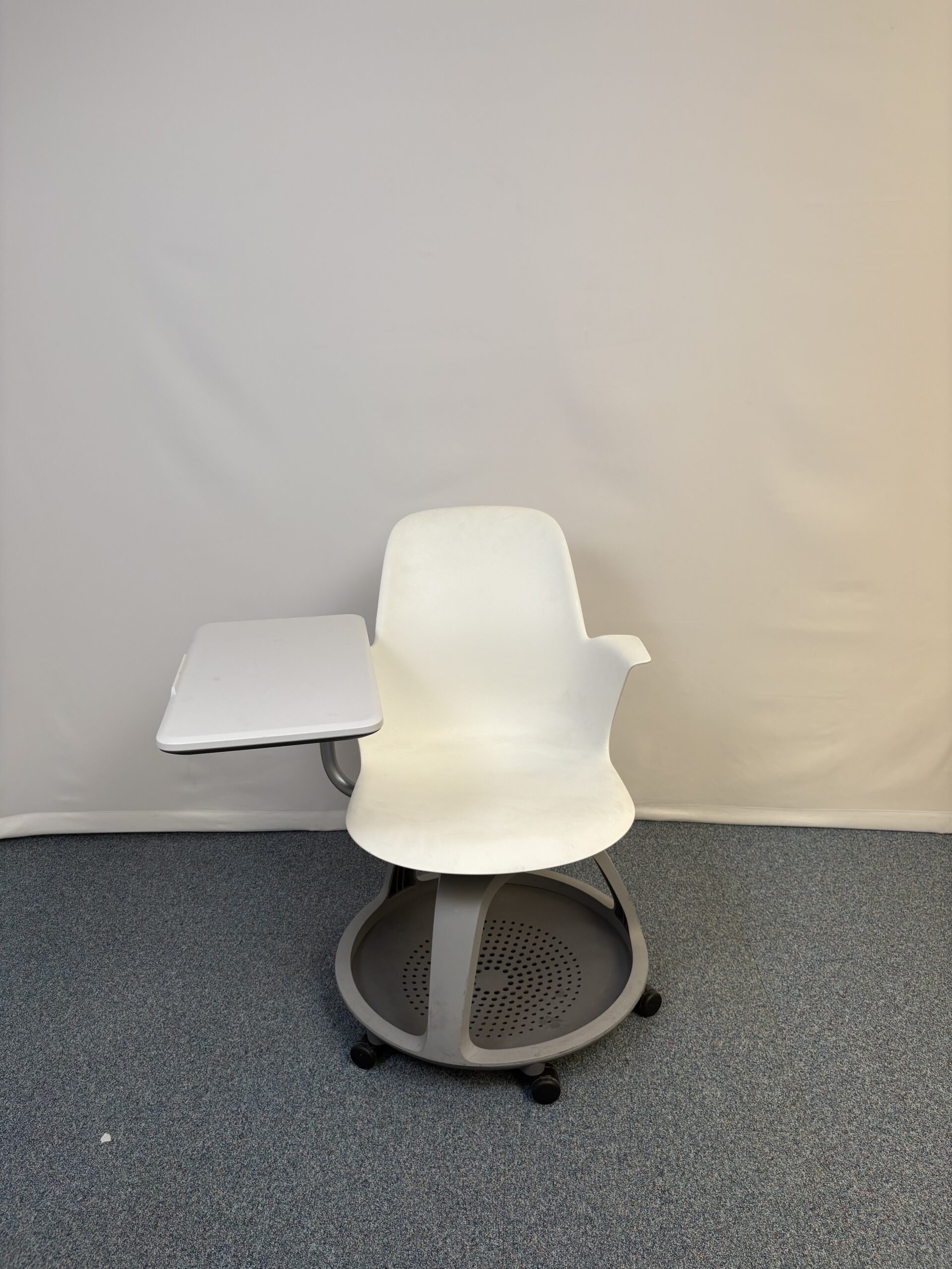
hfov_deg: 53.1
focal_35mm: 26
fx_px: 953
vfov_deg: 67.3
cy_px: 634
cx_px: 476
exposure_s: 1/122
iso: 50
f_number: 1.6
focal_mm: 5.96
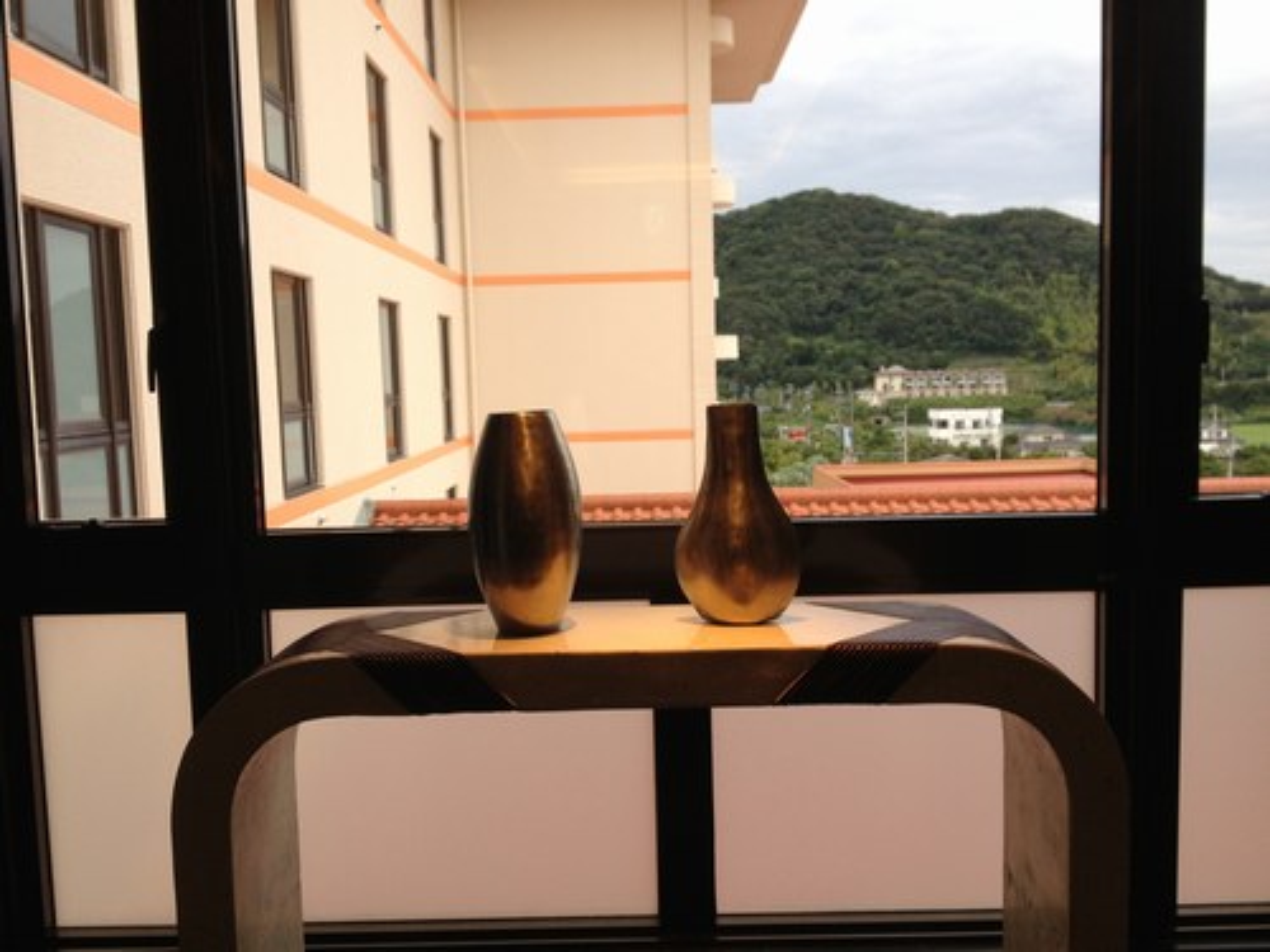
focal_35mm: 35
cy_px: 476
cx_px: 635
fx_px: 1284
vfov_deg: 40.7
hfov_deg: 52.6
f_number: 2.4
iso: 50
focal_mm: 4.28
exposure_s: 1/144
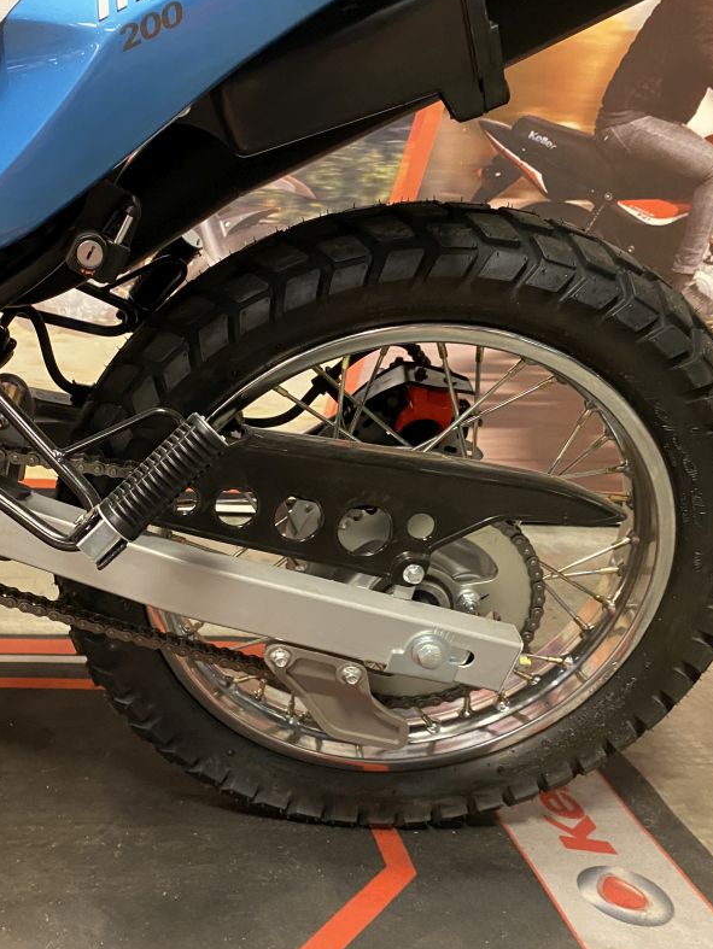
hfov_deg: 39.8
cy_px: 474
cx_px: 193
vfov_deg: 52.6
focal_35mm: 35
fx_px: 960
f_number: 1.8
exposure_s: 1/33
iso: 500
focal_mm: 4.25
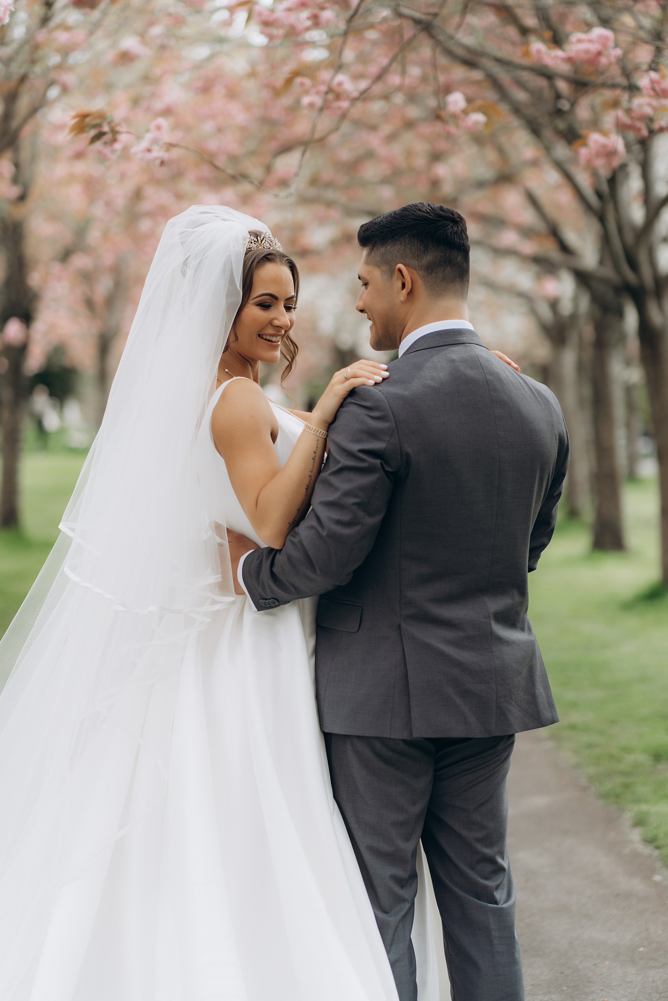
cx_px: 334
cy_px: 500
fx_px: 2366
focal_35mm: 85
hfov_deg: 16.1
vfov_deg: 23.9
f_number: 2.2
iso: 200
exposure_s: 1/1250
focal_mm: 85
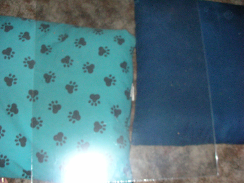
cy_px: 92
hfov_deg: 41.2
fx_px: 324
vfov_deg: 31.5
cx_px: 122
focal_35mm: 46
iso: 80
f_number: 3.5
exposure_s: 1/60.1
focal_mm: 7.7
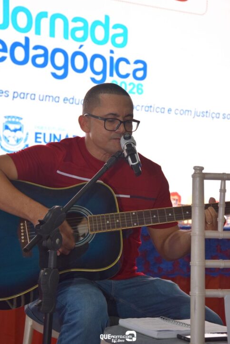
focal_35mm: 77
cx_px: 118
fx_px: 738
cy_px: 169
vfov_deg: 26.3
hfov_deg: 17.7
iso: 800
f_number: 5
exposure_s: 1/80
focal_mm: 50
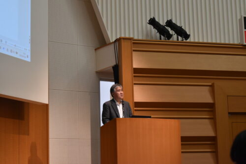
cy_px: 82
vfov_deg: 16.5
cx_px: 123
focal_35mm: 82
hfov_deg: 24.6
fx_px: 564
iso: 1100
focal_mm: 55
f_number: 5.6
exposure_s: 1/60
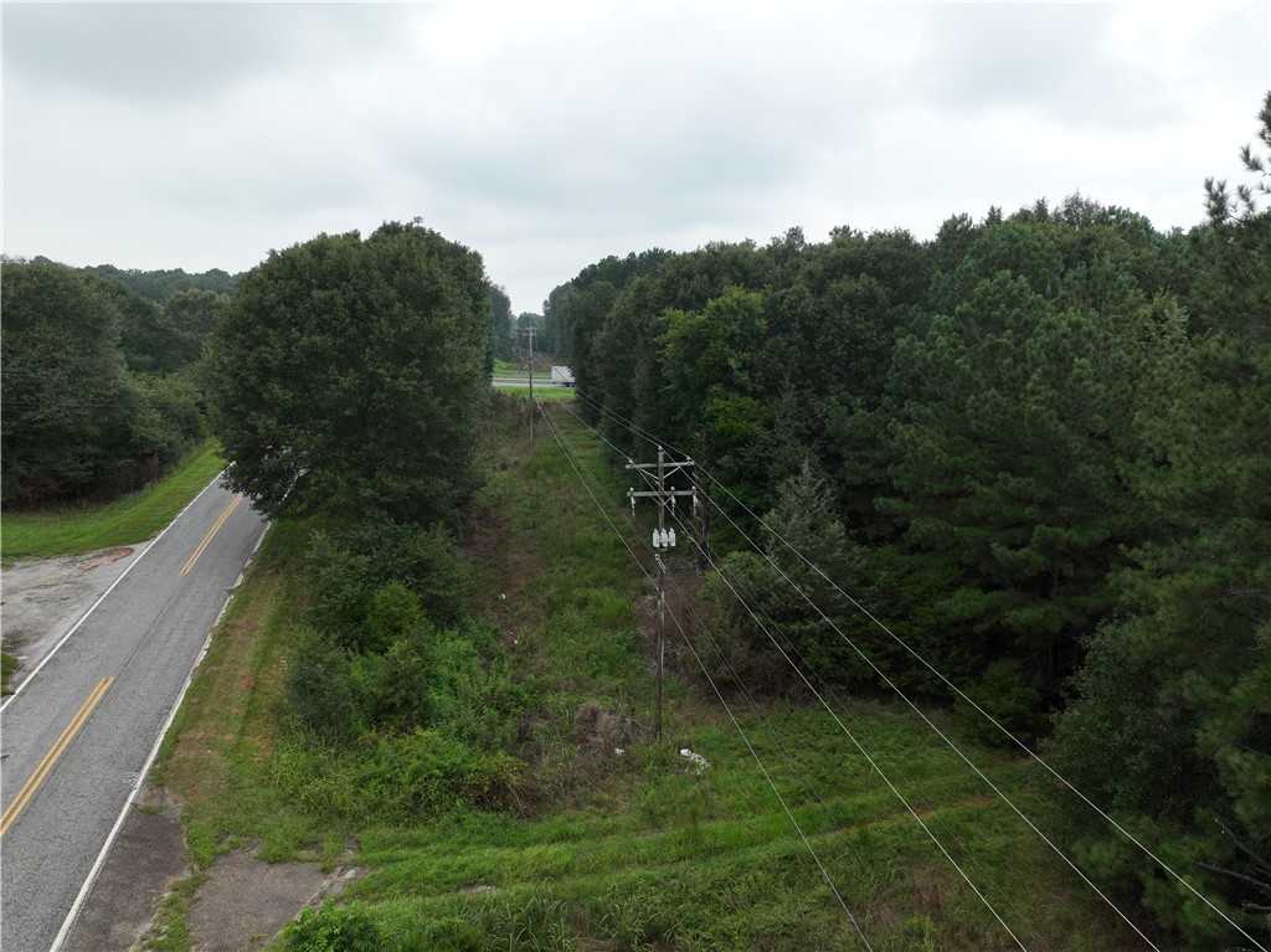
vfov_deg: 56.8
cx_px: 636
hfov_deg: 71.6
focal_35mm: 24
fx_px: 881
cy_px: 476
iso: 240
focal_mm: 12.29
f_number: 2.8
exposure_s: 1/120
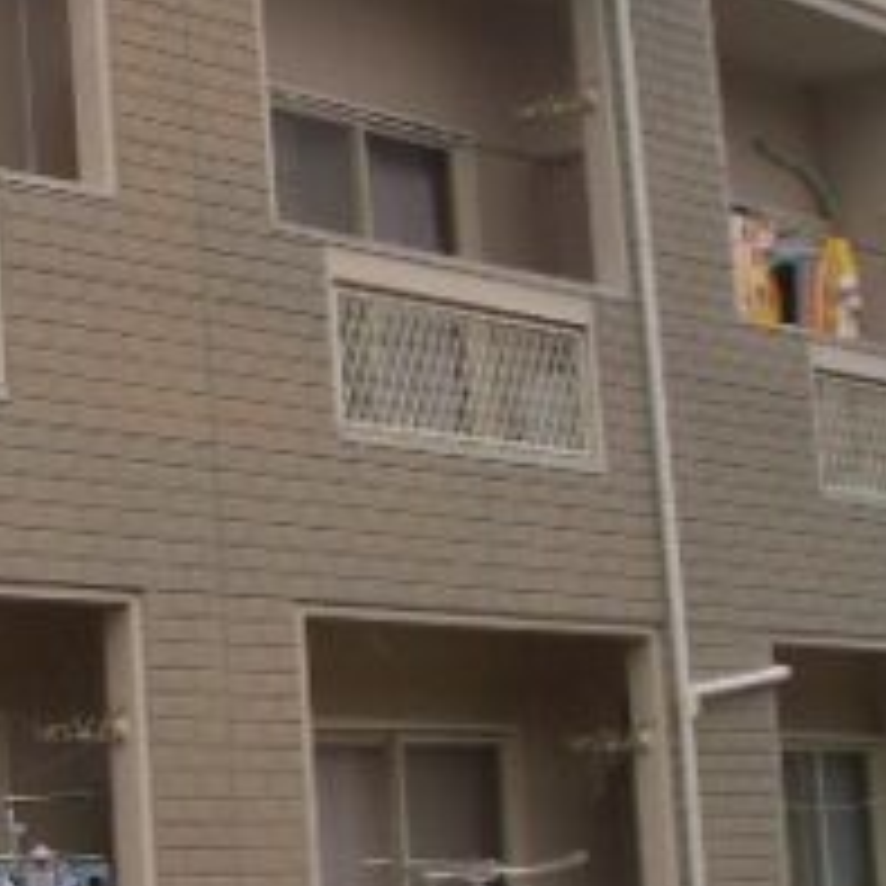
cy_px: 459
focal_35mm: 97
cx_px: -328
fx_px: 2809
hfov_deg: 16.7
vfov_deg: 17.9
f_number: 4
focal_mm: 4.8
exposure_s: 1/160
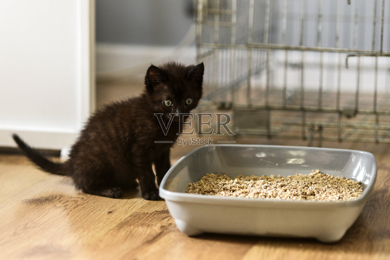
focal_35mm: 105
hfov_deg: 19.4
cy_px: 130
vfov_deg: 13.1
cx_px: 195
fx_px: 1138
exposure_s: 1/320
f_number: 2.5
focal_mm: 105
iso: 1000
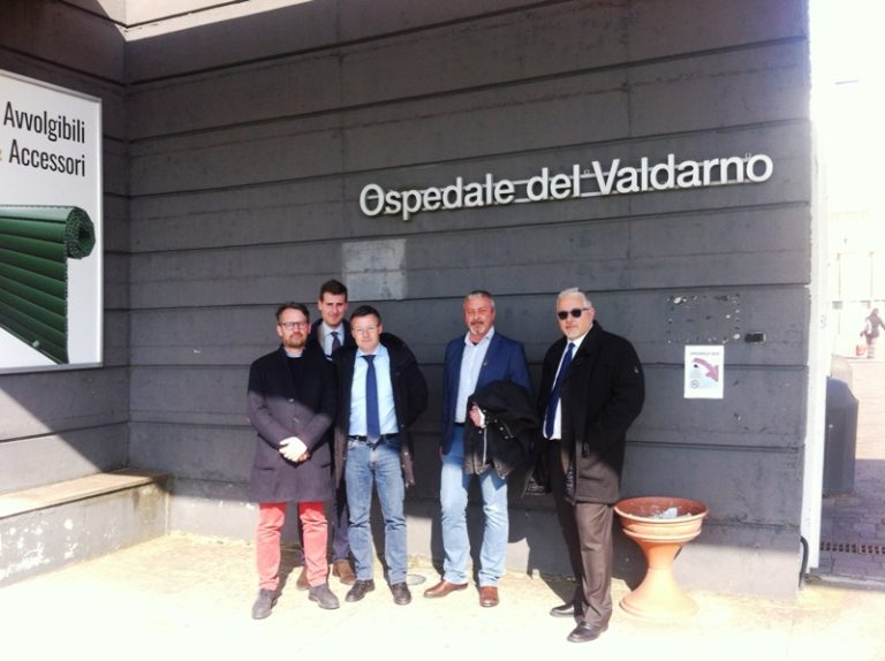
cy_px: 330
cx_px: 442
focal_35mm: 35
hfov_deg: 52.7
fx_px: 894
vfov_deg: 40.6
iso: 80
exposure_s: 1/372
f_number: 2.8
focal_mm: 3.85
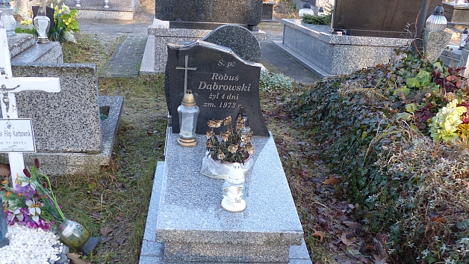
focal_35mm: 40
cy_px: 154
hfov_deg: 50.5
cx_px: 231
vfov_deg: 29.6
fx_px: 497
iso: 100
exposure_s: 1/100
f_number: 2.8
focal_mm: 6.4
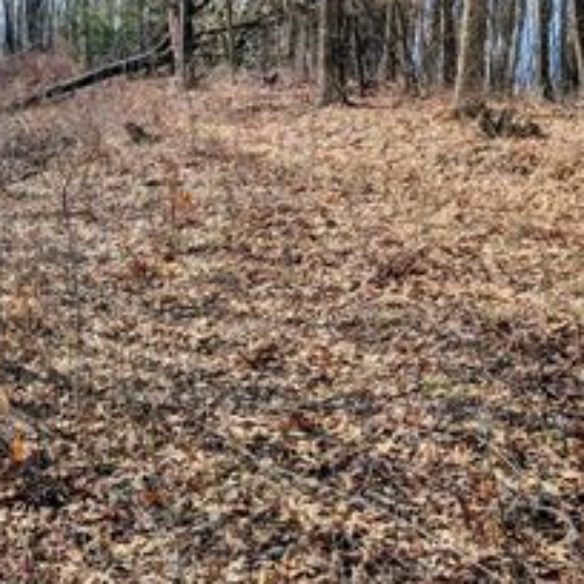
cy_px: 272
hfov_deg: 31.6
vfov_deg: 32.8
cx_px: 83
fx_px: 993
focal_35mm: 52
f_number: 1.68
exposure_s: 1/940
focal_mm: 6.9
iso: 22
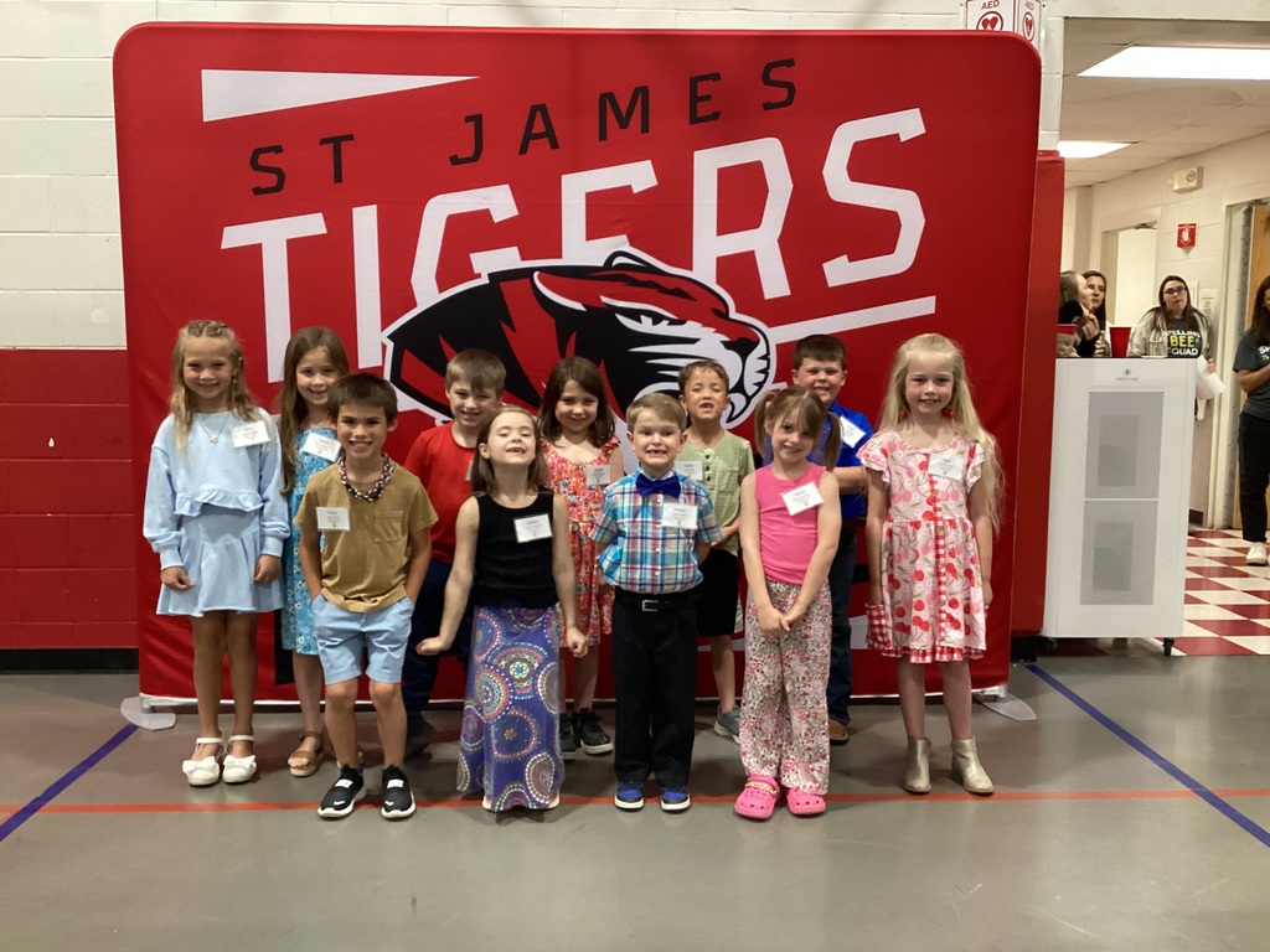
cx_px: 635
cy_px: 476
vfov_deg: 45.4
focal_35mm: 31
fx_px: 1137
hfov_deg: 58.4
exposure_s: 1/50
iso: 250
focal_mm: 3.3
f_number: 2.4
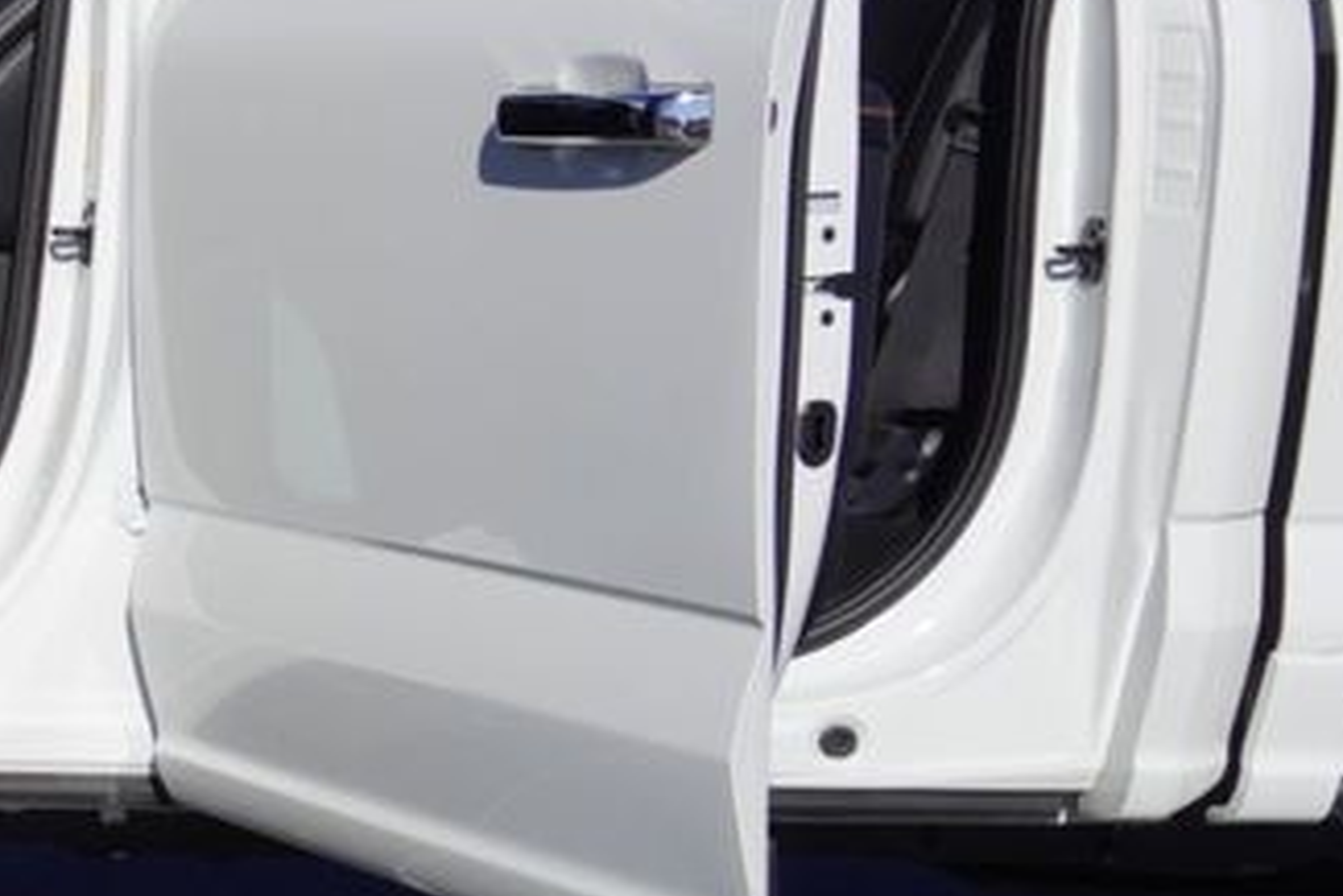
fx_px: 4052
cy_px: 392
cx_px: -674
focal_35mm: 109
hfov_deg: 17.0
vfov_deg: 12.6
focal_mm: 23
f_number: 10
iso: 100
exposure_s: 1/320
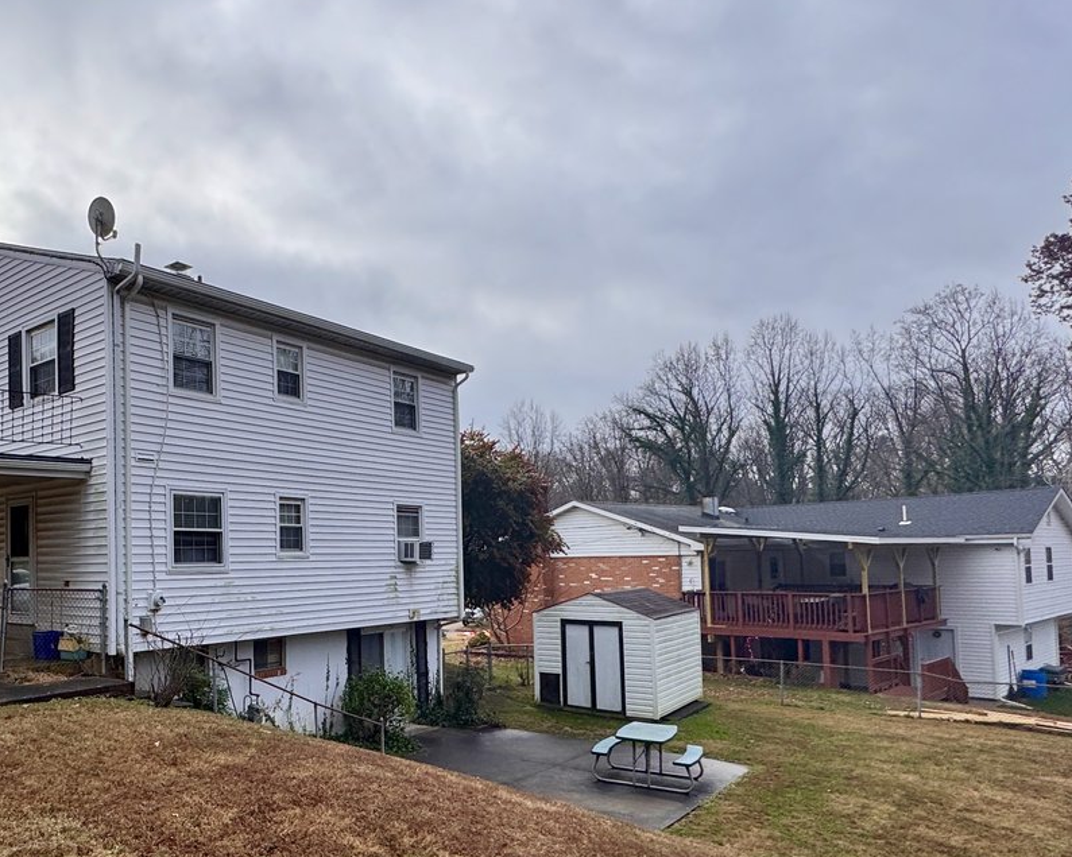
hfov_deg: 61.4
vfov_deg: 54.3
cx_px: 239
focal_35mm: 26
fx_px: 825
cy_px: 533
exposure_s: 1/479
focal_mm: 2.22
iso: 40
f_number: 2.2
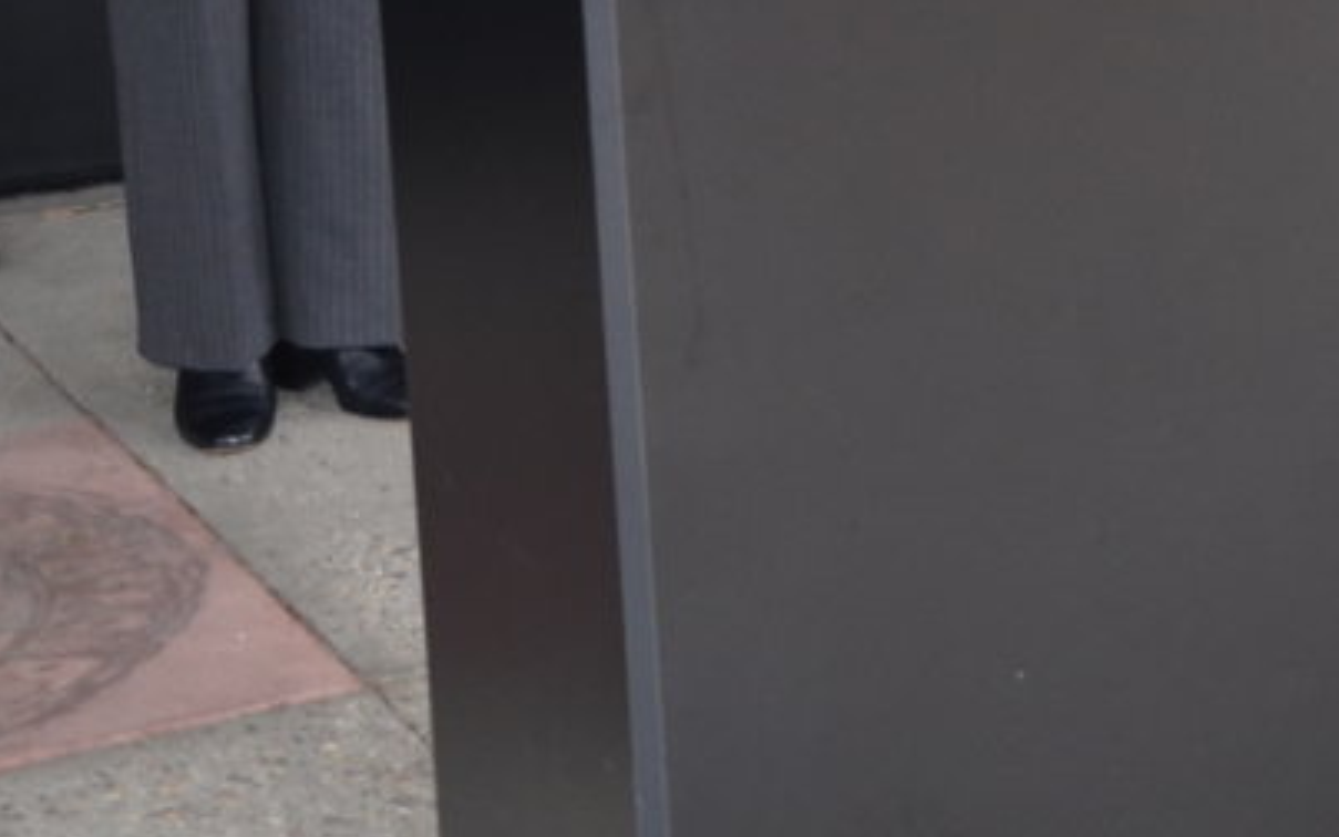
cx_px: 2266
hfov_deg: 13.5
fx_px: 5179
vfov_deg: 9.0
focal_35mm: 142
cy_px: -409
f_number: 4
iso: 400
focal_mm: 25
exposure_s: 1/80
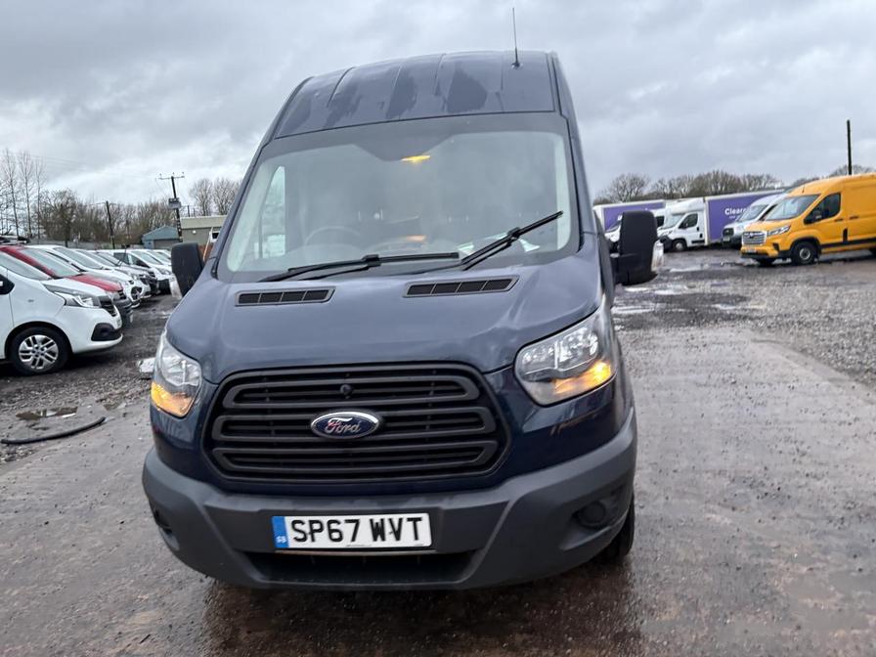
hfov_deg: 67.3
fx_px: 658
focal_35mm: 26
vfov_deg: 53.1
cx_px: 438
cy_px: 328
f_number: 1.6
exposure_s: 1/60
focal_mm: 5.96
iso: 200
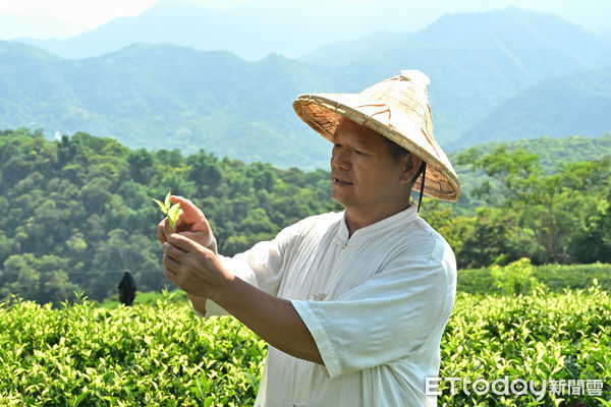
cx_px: 306
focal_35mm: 105
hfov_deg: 19.5
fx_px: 1782
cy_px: 204
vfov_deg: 13.0
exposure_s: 1/400
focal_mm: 105
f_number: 18
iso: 12800
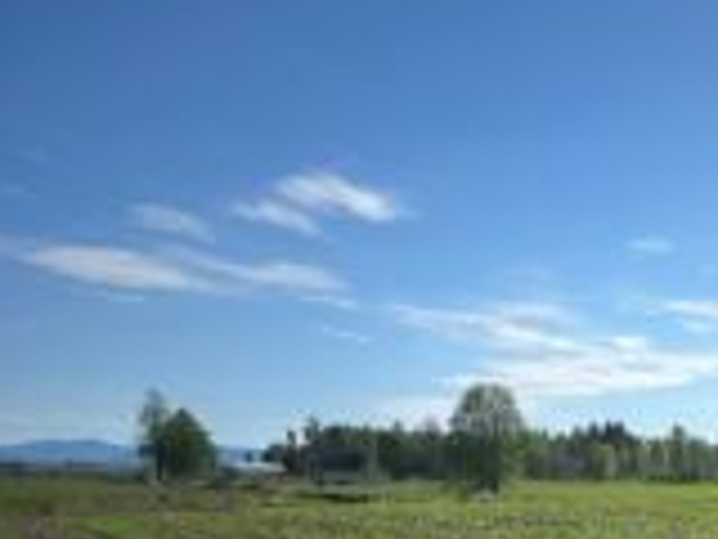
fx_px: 1245
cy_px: 543
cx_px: 718
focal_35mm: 60
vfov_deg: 23.4
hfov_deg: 30.0
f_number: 1.78
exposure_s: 1/8197
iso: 80
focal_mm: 6.86
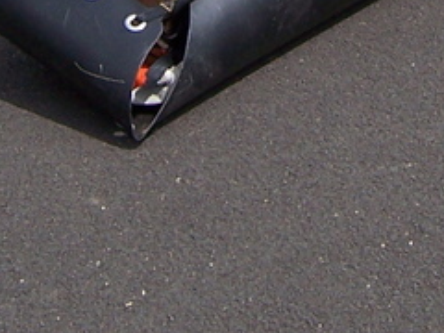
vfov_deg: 9.9
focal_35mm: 141
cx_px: 346
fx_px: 1809
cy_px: -287
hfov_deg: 13.9
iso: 80
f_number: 4
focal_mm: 5.5
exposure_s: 1/1000
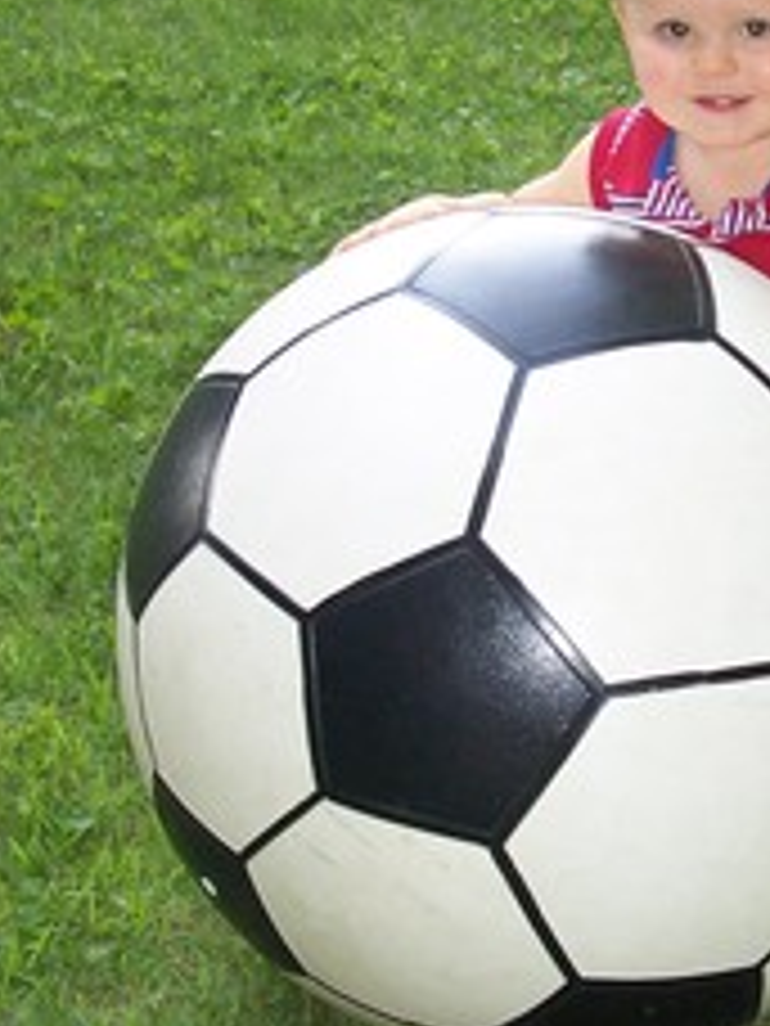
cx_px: 720
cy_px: 432
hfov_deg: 15.0
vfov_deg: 20.2
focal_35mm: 97
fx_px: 2877
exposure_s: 1/180
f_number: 3
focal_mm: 7
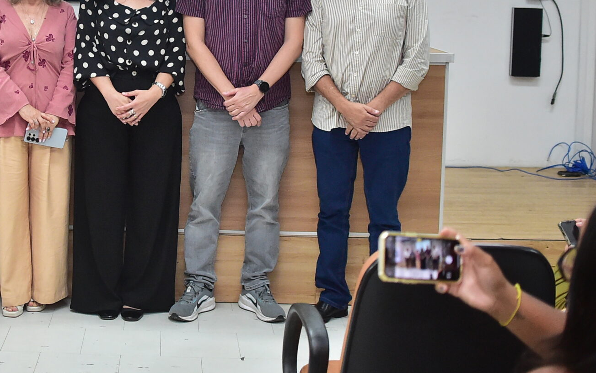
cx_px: 121
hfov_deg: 28.7
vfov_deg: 18.3
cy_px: 36
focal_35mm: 70
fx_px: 1137
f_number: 3.2
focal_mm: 35
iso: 5000
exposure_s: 1/1250
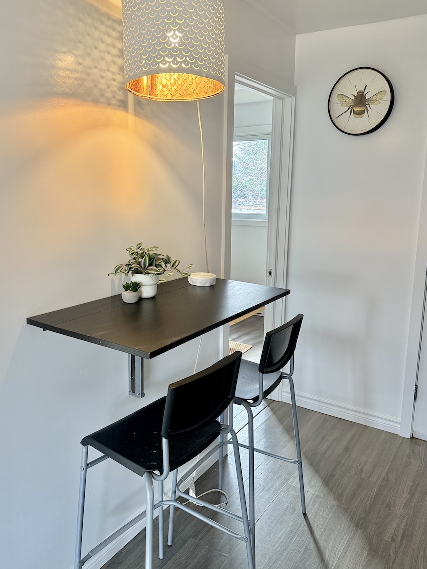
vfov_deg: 65.3
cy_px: 274
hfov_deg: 51.3
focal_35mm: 27
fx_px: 444
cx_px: 224
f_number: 1.78
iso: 250
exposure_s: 1/60
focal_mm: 6.76
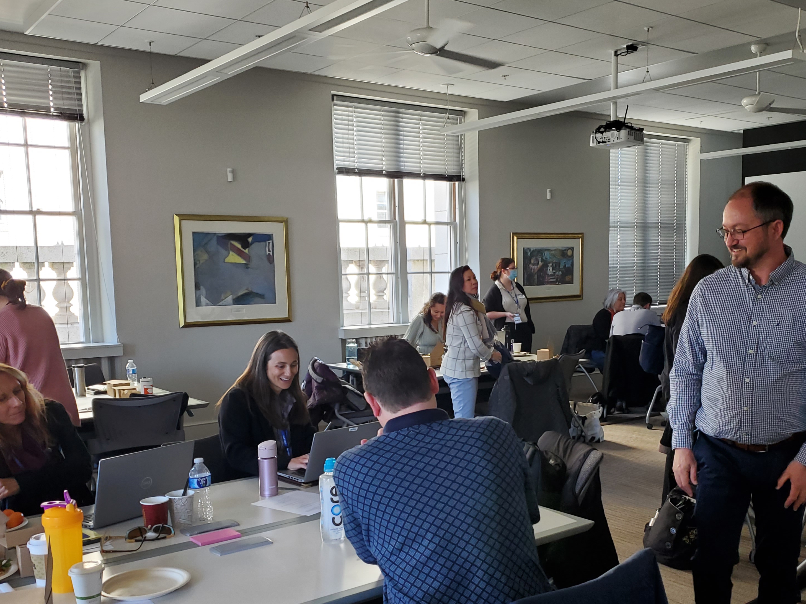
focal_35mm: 36
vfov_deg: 39.3
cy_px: 390
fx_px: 838
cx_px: 453
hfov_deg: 51.2
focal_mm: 4.3
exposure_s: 1/99
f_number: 1.5
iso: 125
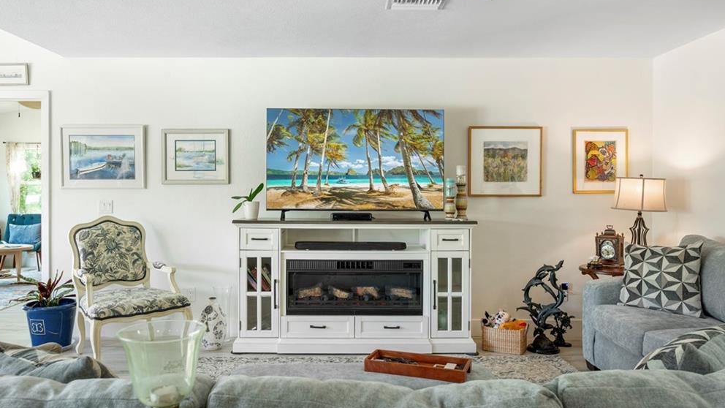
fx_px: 529
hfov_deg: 68.8
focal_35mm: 28
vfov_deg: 42.1
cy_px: 192
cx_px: 357
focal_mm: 25.5
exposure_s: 1.3
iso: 100
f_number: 8
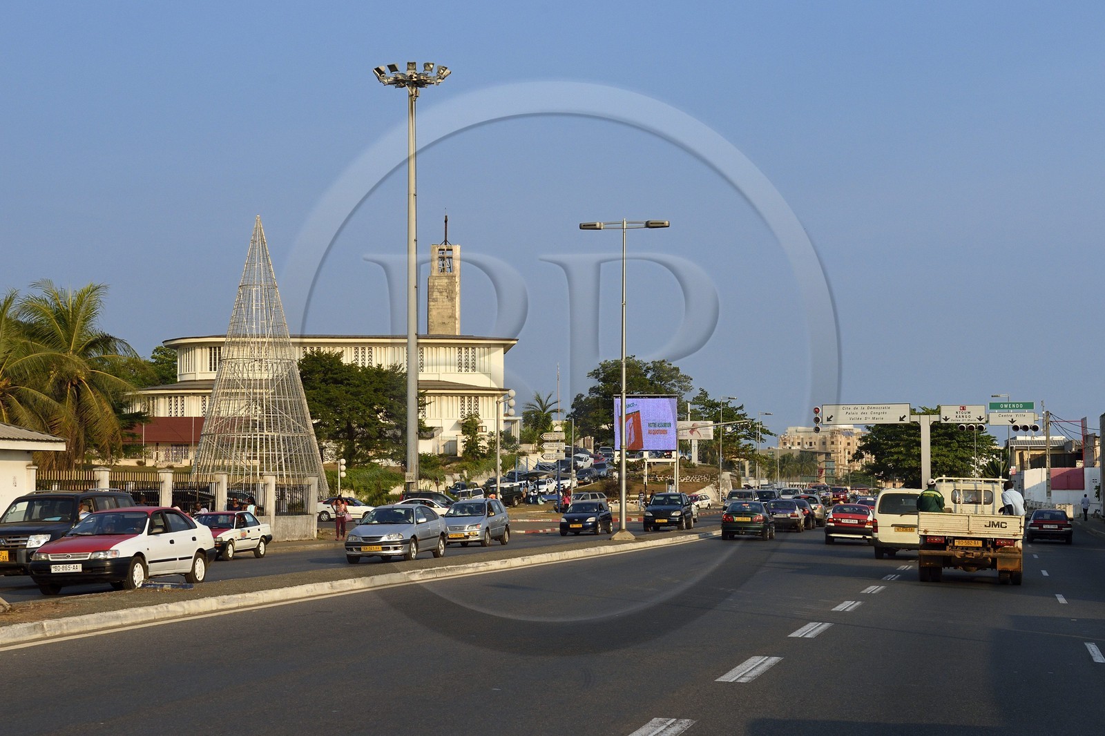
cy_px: 368
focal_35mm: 50
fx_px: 1534
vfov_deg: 27.0
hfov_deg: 39.6
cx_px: 552
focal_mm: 50
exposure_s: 1/1250
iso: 800
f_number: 9
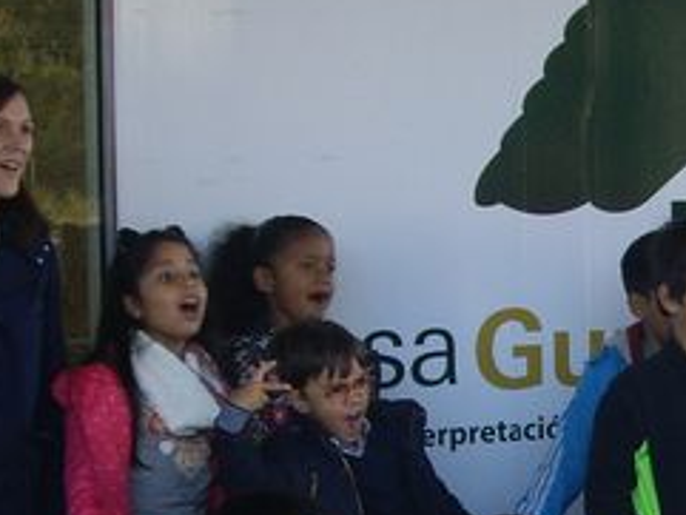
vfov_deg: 11.7
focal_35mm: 126
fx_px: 2498
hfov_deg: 14.8
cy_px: 407
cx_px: 936
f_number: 2.7
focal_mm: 6.2
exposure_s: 1/125
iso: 100
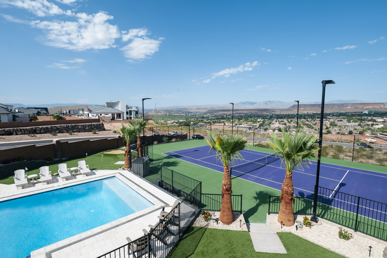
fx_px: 183
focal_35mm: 17
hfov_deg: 93.3
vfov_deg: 70.4
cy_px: 129
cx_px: 194
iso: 250
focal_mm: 17
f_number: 9
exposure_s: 1/800
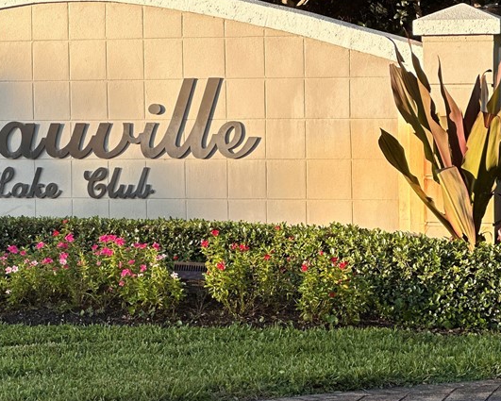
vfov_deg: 10.6
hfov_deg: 13.2
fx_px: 2150
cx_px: 98
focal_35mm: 145
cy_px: 128
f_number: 2.8
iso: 32
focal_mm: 9
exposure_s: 1/235
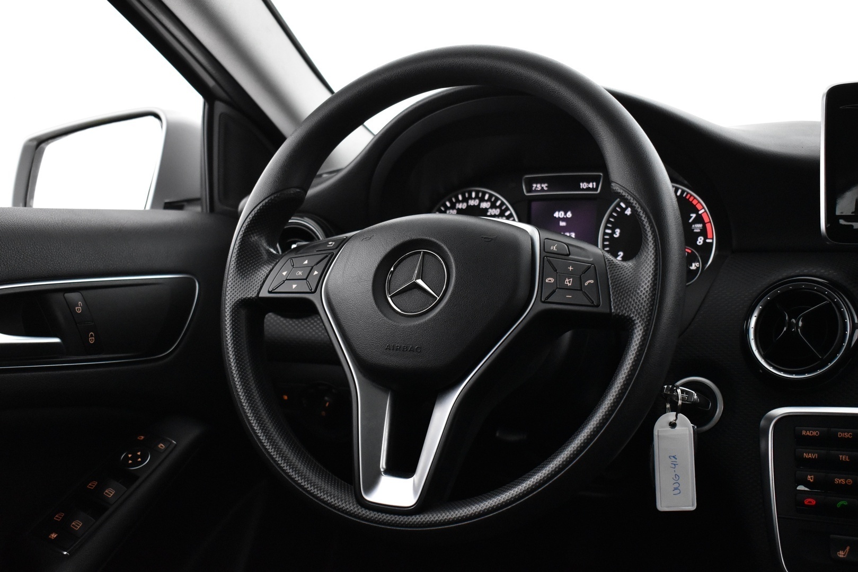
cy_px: 286
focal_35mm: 42
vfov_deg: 31.9
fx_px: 1001
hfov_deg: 46.4
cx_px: 429
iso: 3200
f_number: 4.2
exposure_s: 1/50
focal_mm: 28
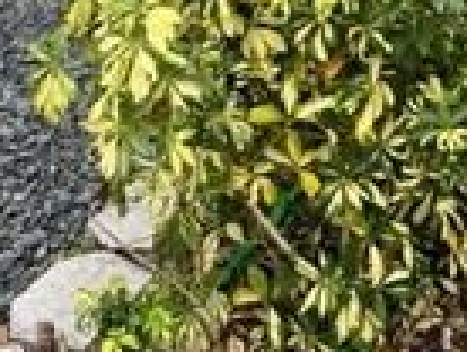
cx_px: 81
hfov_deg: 20.6
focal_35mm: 94
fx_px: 1270
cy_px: -157
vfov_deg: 14.8
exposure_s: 1/263
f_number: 1.6
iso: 40
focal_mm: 5.1
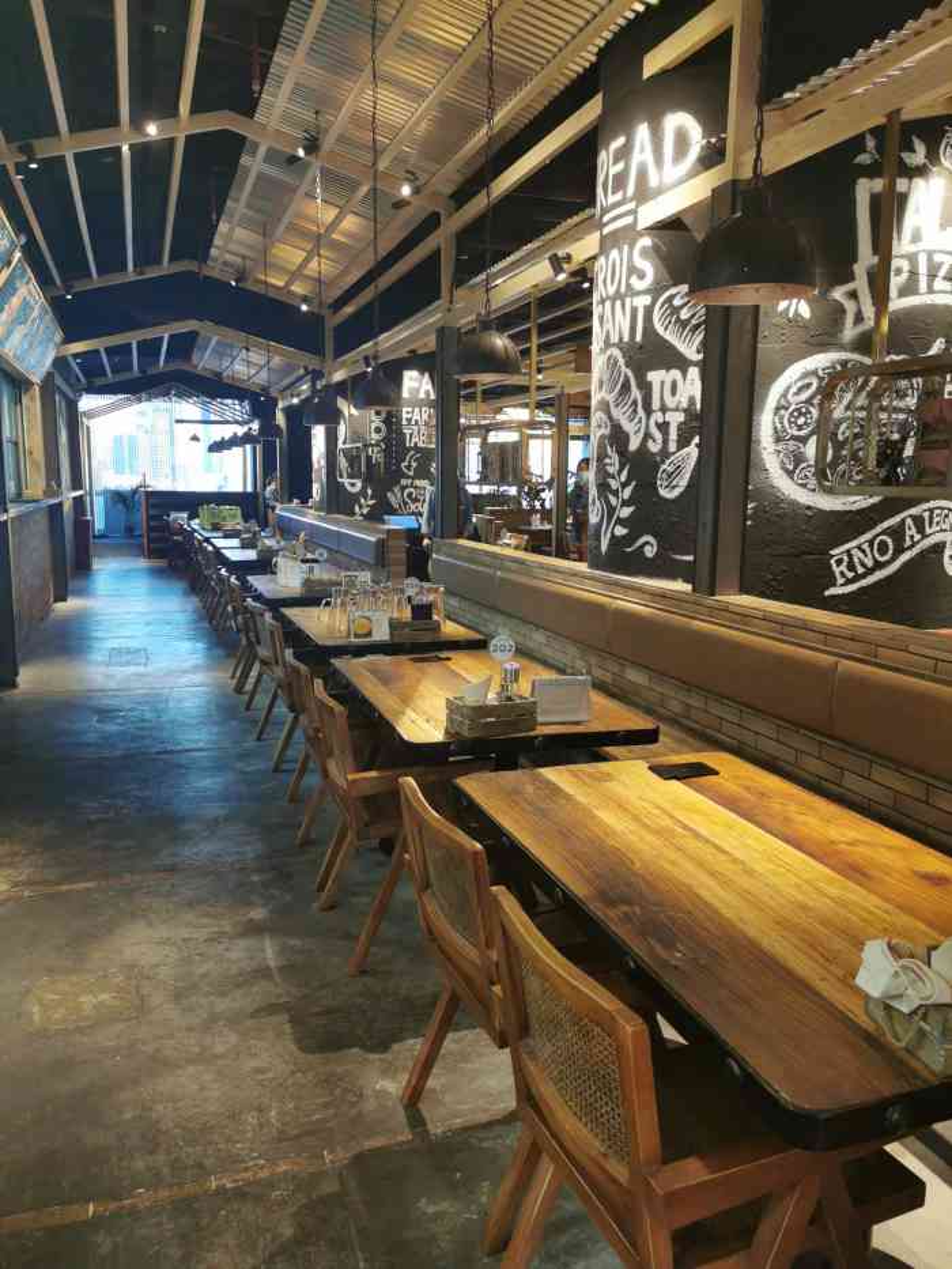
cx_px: 476
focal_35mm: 27
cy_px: 634
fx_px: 990
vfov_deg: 65.3
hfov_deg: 51.4
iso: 125
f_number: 1.6
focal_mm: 5.56
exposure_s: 1/50
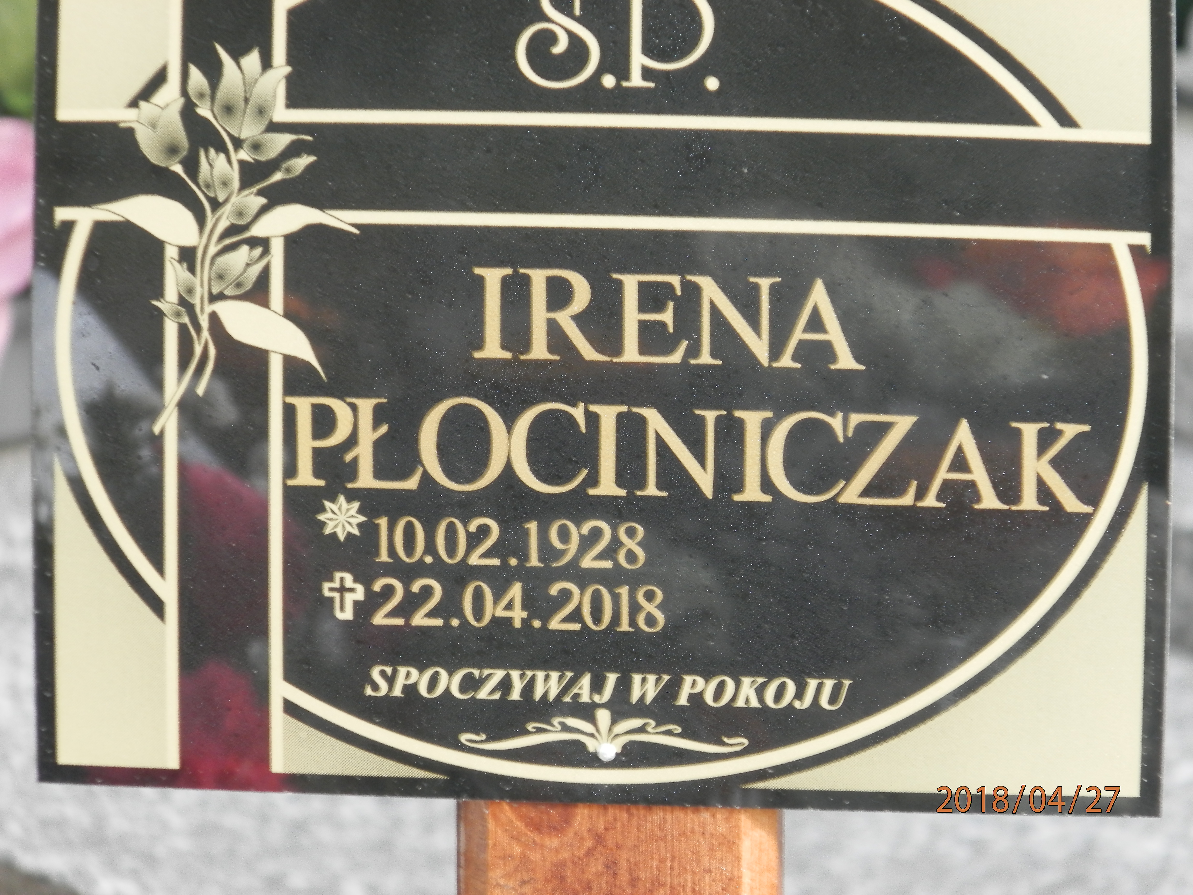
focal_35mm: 335
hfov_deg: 5.9
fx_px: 11545
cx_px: 596
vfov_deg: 4.4
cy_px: 448
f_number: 5.6
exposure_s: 1/60
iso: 160
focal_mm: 59.8
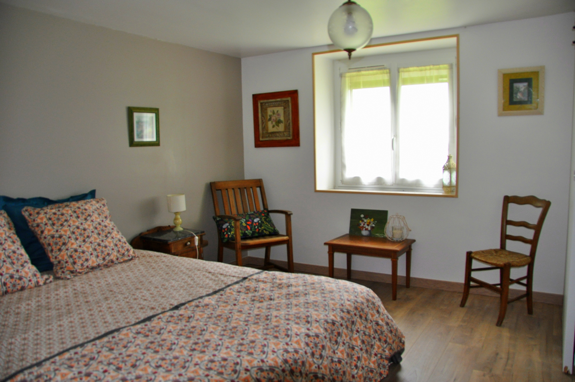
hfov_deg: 67.4
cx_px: 288
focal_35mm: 27
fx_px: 431
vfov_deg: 47.8
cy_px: 191
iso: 800
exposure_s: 1/125
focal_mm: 18
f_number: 3.5
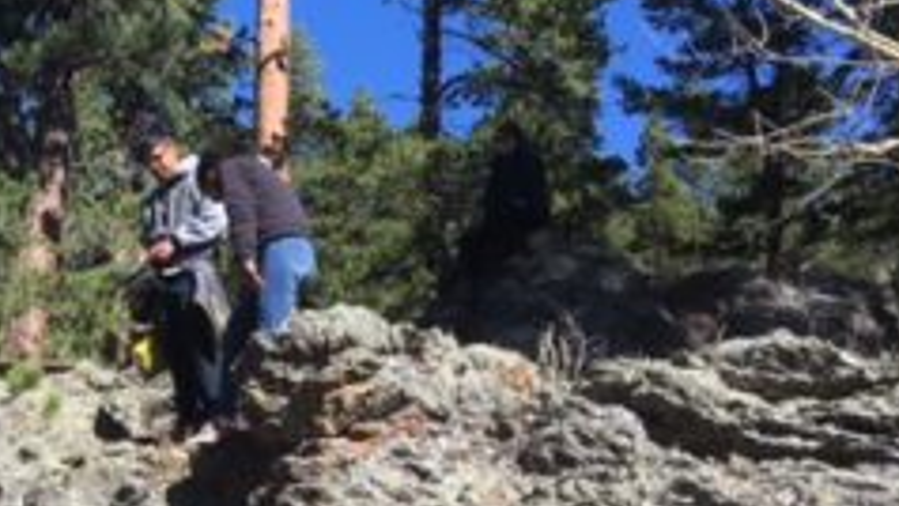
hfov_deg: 27.3
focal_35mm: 73
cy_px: 425
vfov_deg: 16.4
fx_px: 1741
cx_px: 0
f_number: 2.2
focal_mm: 4.15
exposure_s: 1/827
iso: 25
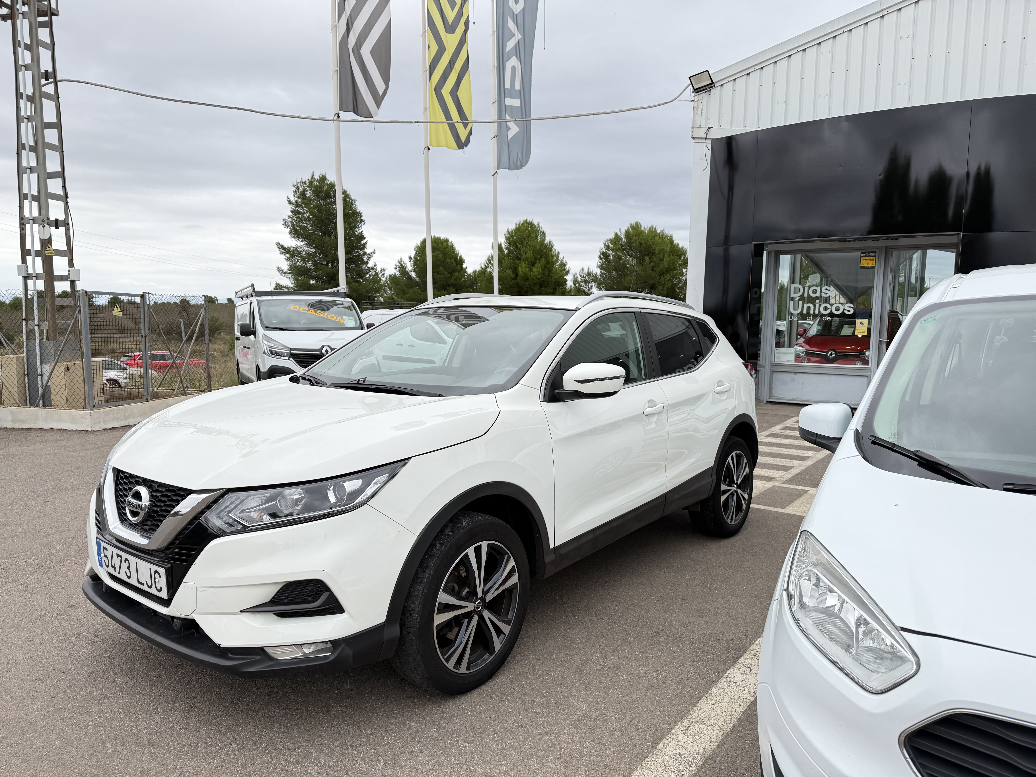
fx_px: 718
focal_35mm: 24
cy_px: 388
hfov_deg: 71.6
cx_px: 518
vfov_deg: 56.8
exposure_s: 1/584
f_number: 1.78
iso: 80
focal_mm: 6.76
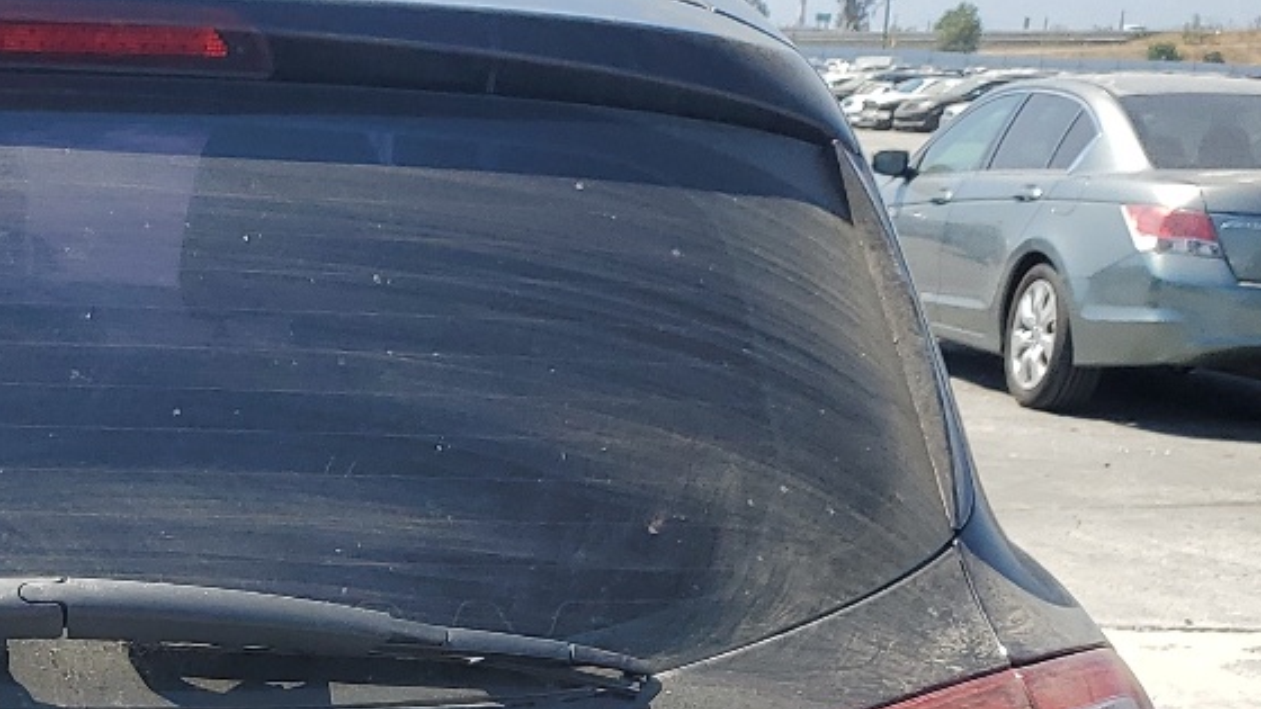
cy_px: 963
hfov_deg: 25.2
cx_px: 65
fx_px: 2708
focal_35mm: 81
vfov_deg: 14.2
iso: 50
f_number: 1.5
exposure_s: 1/2000
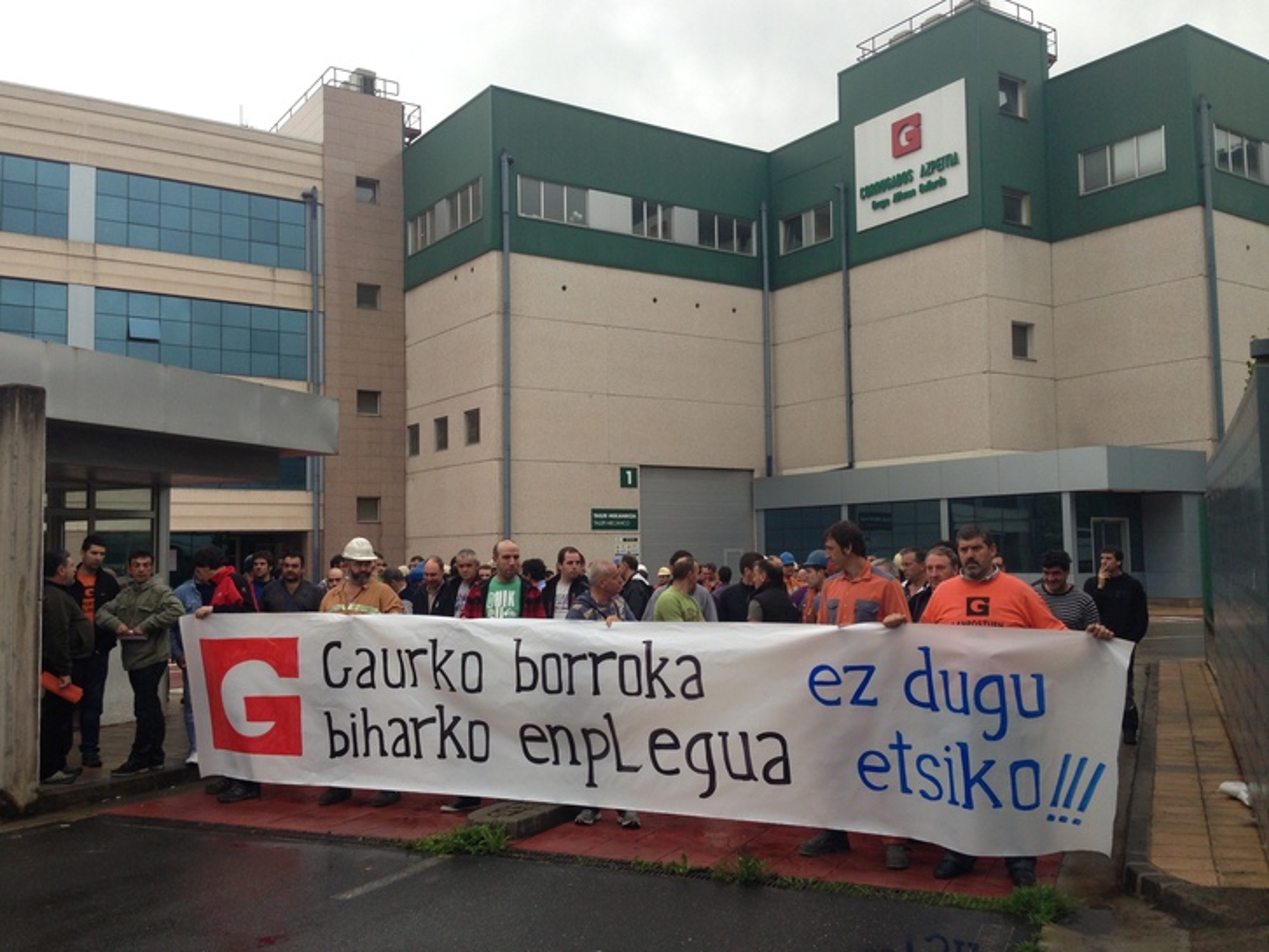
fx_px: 1210
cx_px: 634
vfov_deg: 43.0
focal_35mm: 33
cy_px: 476
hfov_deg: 55.3
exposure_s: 1/149
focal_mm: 4.13
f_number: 2.4
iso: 64
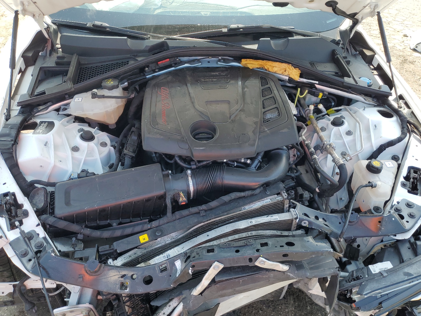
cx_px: 210
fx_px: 316
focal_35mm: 26
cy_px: 158
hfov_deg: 67.3
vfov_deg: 53.1
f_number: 1.5
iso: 50
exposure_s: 1/714
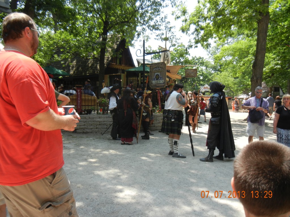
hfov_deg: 60.0
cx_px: 145
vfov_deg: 46.8
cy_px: 108
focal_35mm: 30
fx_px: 251
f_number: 3.5
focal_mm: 5.4
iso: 160
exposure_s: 1/466
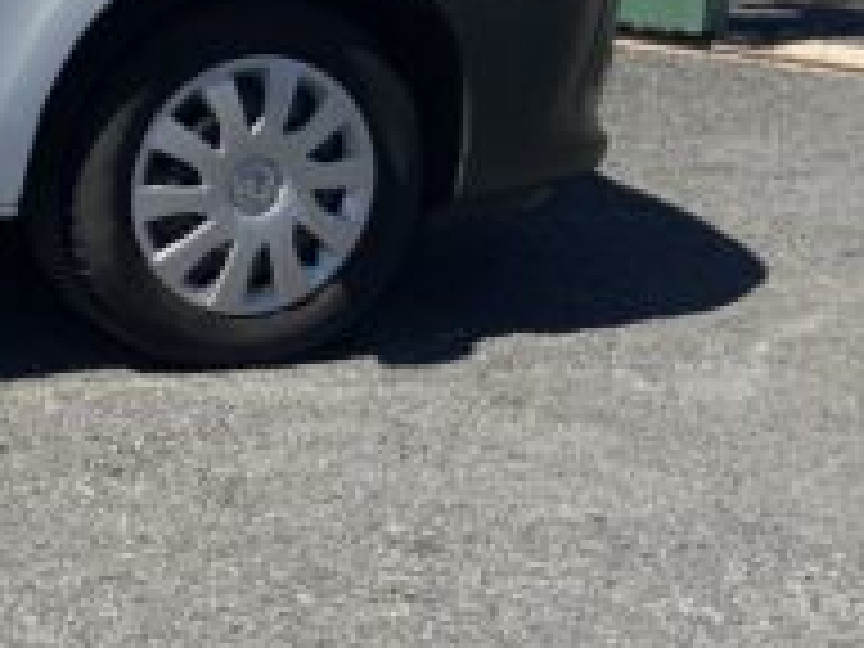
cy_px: -86
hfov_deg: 13.6
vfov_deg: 12.0
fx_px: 3020
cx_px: -918
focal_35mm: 121
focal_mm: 3
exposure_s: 1/1848
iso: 16
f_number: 1.8
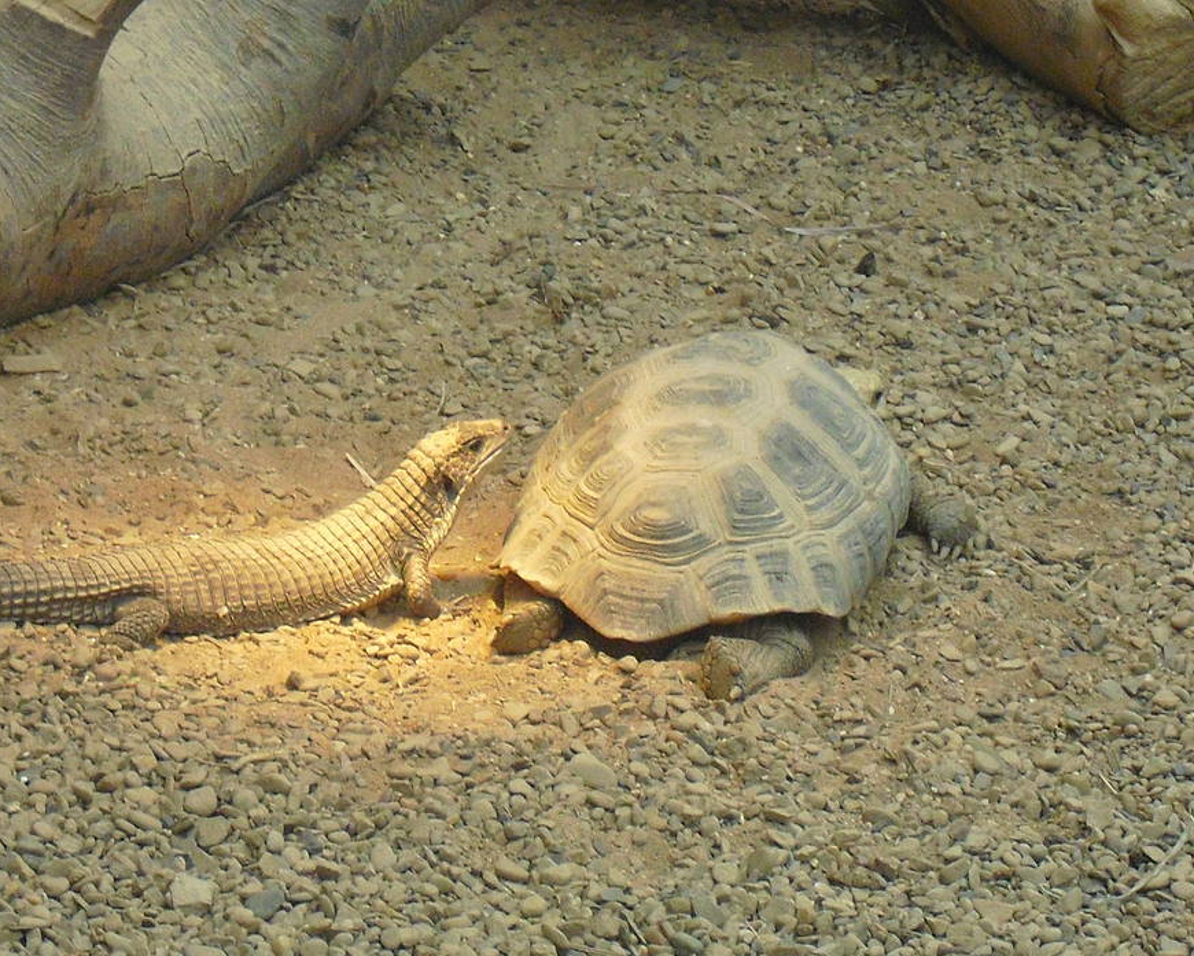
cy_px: 549
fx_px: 6785
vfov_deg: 8.1
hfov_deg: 10.1
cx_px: 537
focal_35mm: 192
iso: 400
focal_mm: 18.9
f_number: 5.6
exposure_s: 1/100
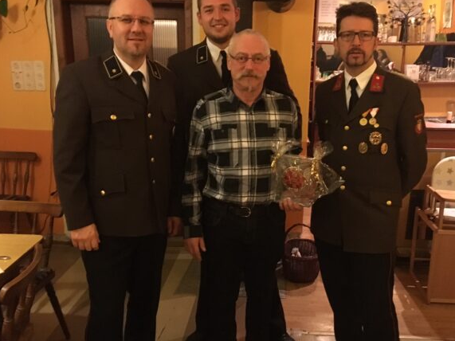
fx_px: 513
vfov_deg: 36.8
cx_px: 265
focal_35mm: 39
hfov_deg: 47.7
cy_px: 188
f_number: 2.2
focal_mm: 4.15
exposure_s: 1/17
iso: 800
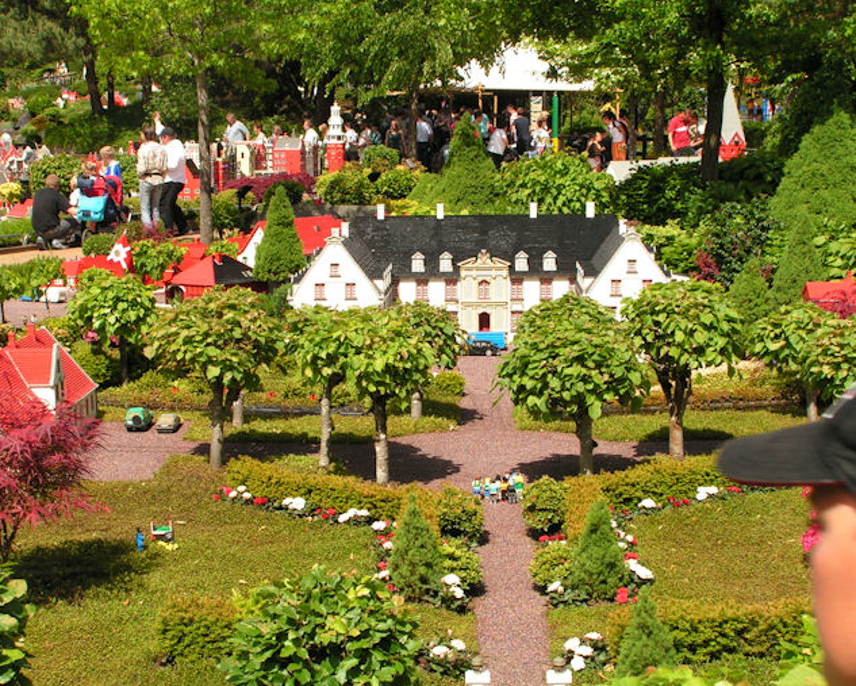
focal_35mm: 62
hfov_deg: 30.5
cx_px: 429
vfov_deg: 24.6
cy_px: 342
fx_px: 1571
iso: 50
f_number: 5.6
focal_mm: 9.9
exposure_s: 1/200
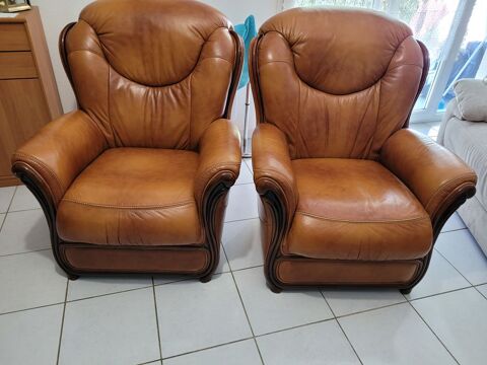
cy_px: 182
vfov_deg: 53.1
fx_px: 366
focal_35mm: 26
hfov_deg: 67.3
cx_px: 244
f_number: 1.8
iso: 200
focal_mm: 5.4
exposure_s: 1/50
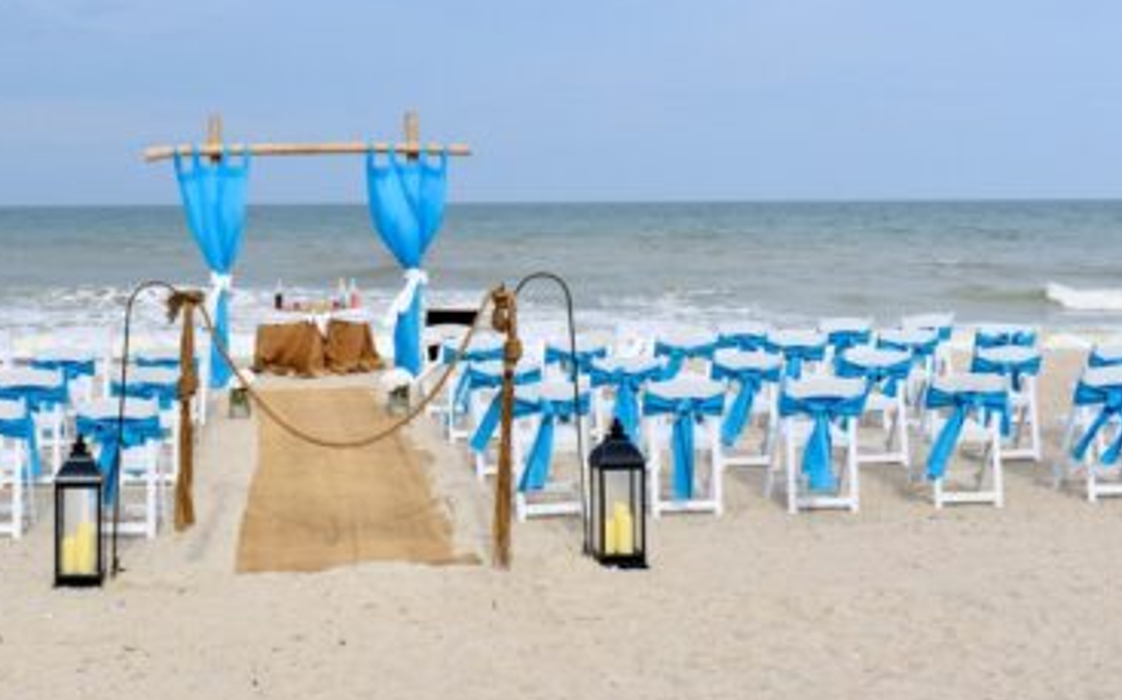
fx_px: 1528
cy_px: 254
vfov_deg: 25.7
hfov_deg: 39.4
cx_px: 309
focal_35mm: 50
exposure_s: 1/400
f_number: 10
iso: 200
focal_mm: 20
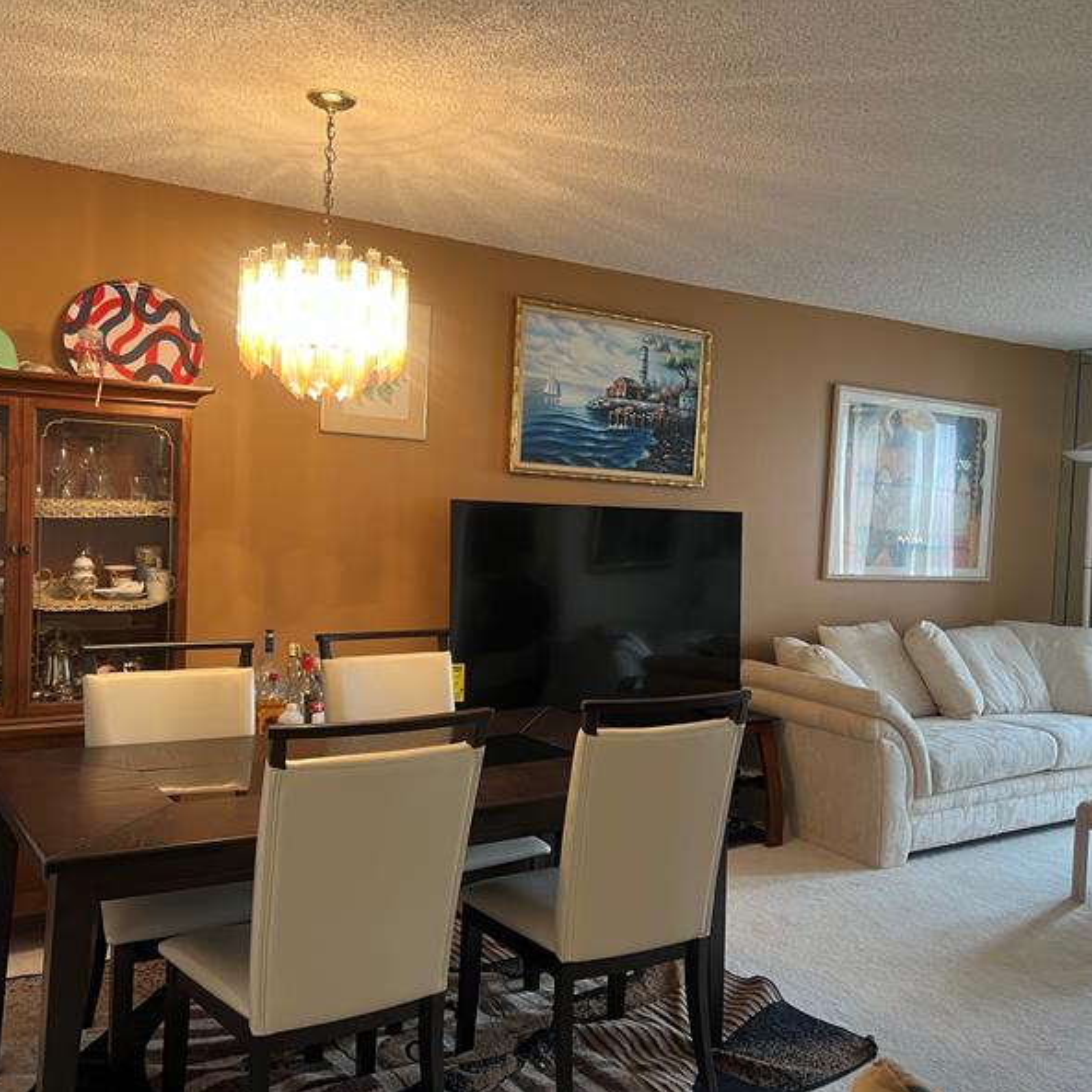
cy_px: 549
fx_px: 1106
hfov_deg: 52.5
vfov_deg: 52.5
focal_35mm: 31
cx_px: 576
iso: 80
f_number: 1.5
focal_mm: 5.7
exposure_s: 1/60
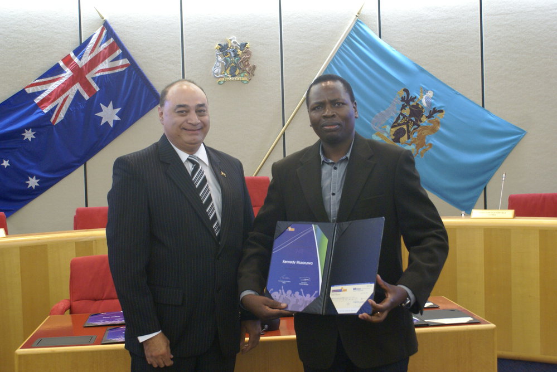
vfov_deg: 25.8
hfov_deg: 37.8
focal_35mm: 52
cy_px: 186
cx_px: 278
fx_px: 813
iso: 800
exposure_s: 1/25
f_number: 5.6
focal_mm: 35
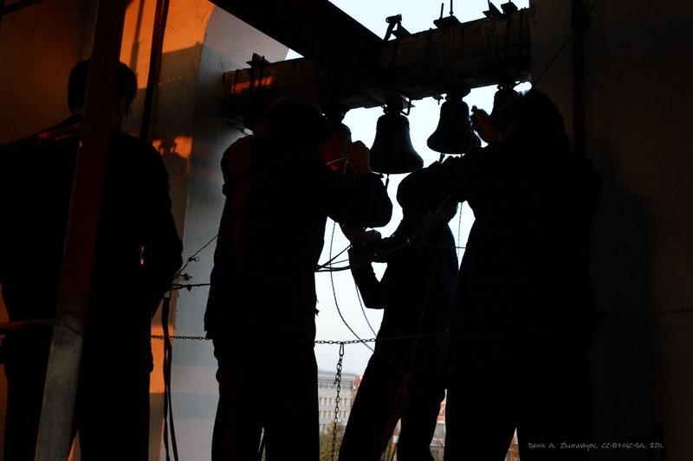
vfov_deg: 36.9
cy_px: 230
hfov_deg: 53.1
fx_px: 693
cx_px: 346
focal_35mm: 36
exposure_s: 1/80
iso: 800
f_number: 5.6
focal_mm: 24
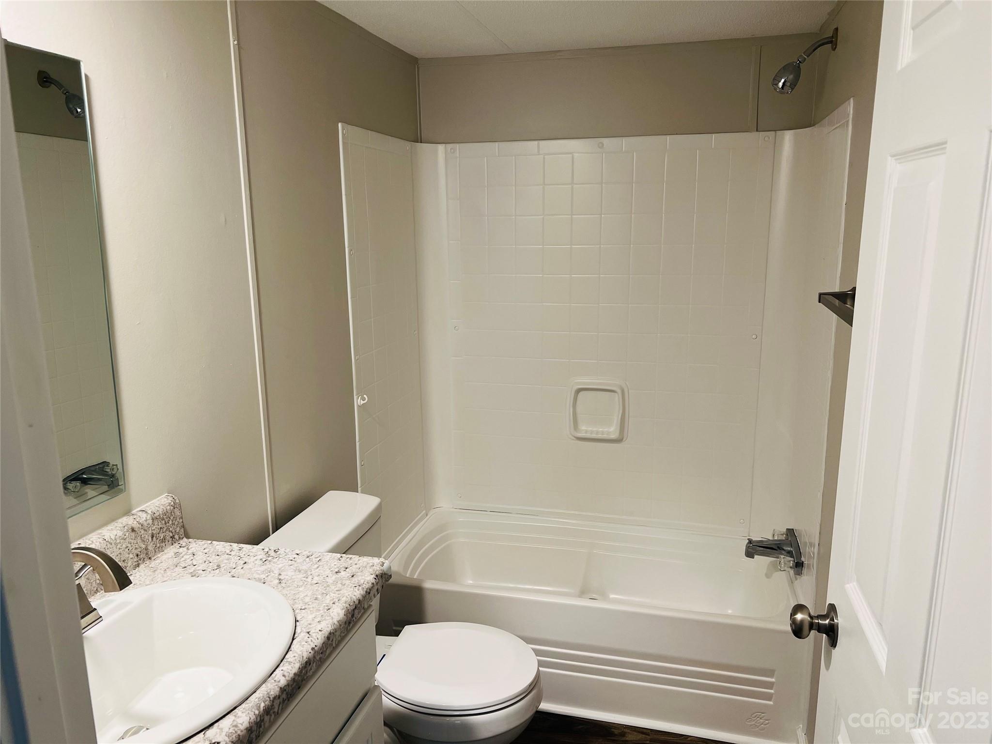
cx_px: 496
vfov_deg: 53.1
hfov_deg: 67.3
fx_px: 745
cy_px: 372
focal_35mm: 26
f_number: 1.5
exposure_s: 1/60
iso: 64
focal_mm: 5.7
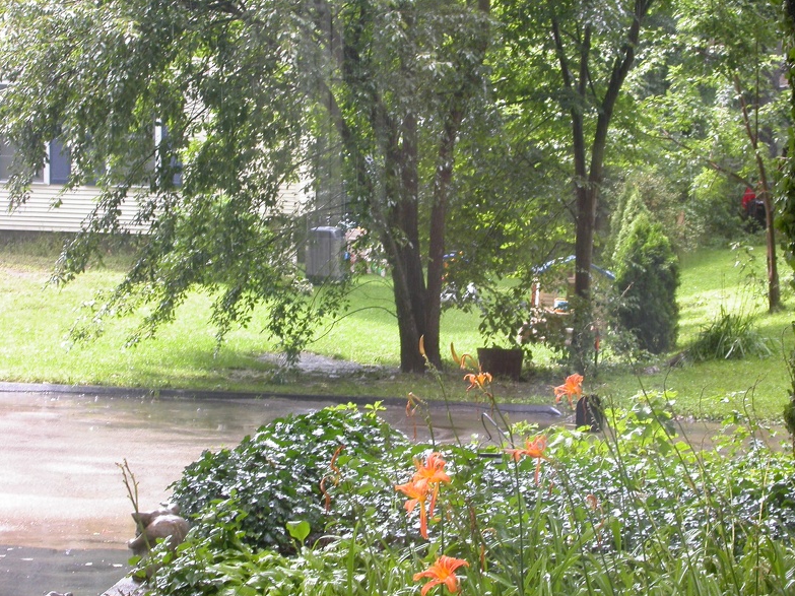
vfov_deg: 16.8
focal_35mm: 88
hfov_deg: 22.3
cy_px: 299
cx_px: 400
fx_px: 2021
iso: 100
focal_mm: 18
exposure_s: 1/70.8
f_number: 3.7
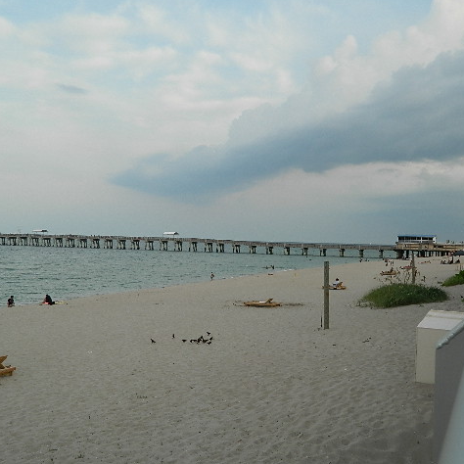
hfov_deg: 44.6
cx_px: 289
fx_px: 561
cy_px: 232
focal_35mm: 37
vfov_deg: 44.9
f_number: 3.2
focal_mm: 5.6
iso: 80
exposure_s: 1/200
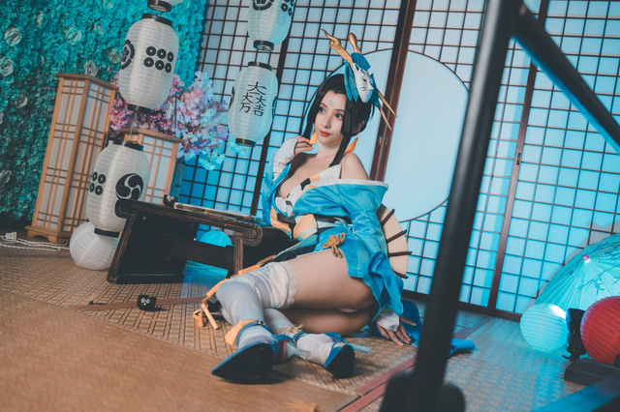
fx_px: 602
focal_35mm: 35
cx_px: 310
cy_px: 206
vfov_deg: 37.8
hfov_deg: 54.5
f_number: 4
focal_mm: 35
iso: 1250
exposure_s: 1/125
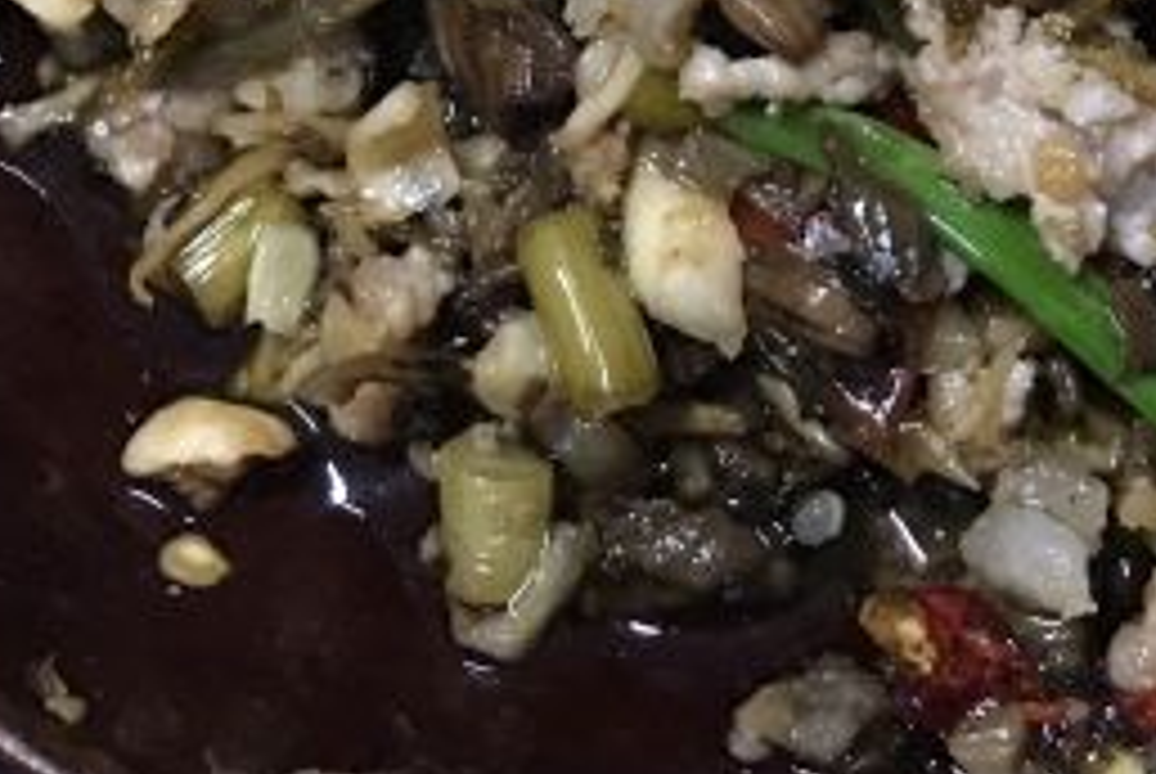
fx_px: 2636
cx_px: 958
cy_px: -178
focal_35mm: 82
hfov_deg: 24.3
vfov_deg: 16.0
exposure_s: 1/8
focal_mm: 4.15
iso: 125
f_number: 2.2
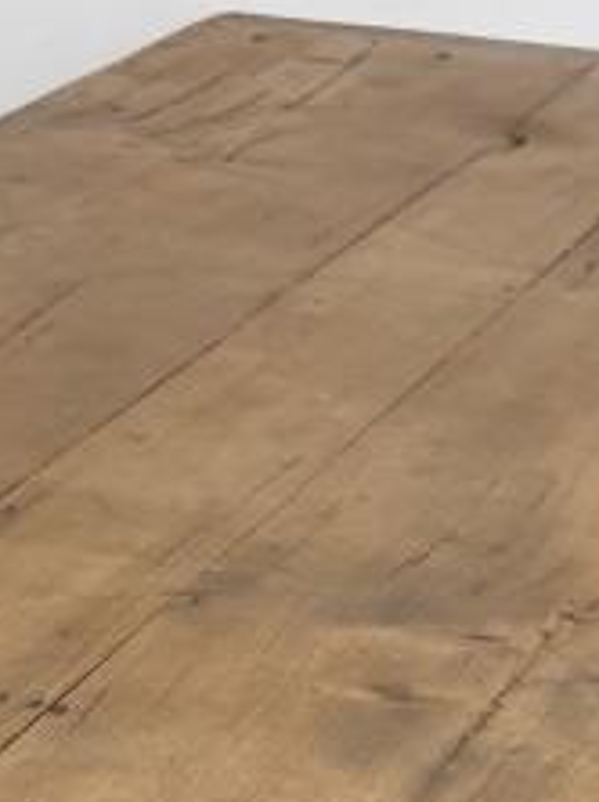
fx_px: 2774
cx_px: -32
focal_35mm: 120
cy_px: 1174
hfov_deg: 12.2
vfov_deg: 15.3
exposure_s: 1/14
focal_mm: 4.3
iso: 320
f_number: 2.4
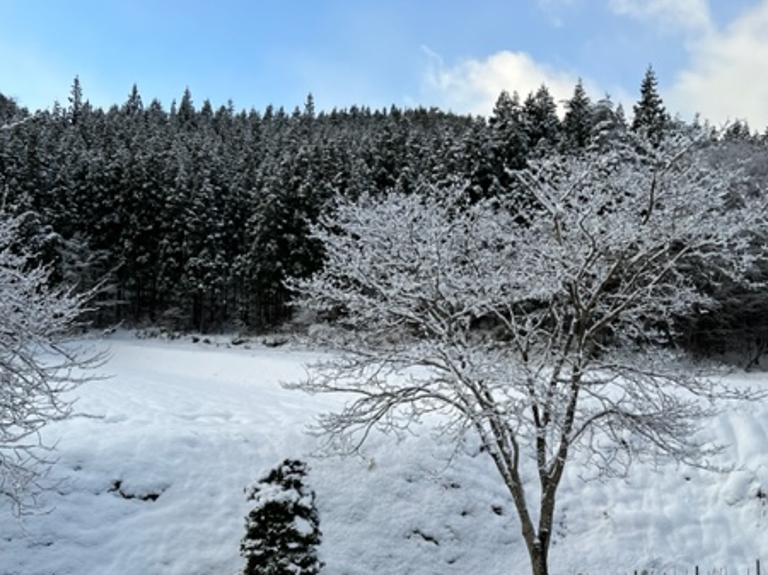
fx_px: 820
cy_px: 360
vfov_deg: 38.4
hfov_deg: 50.0
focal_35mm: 37
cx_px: 445
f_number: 1.5
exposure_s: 1/2299
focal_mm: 5.7
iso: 50
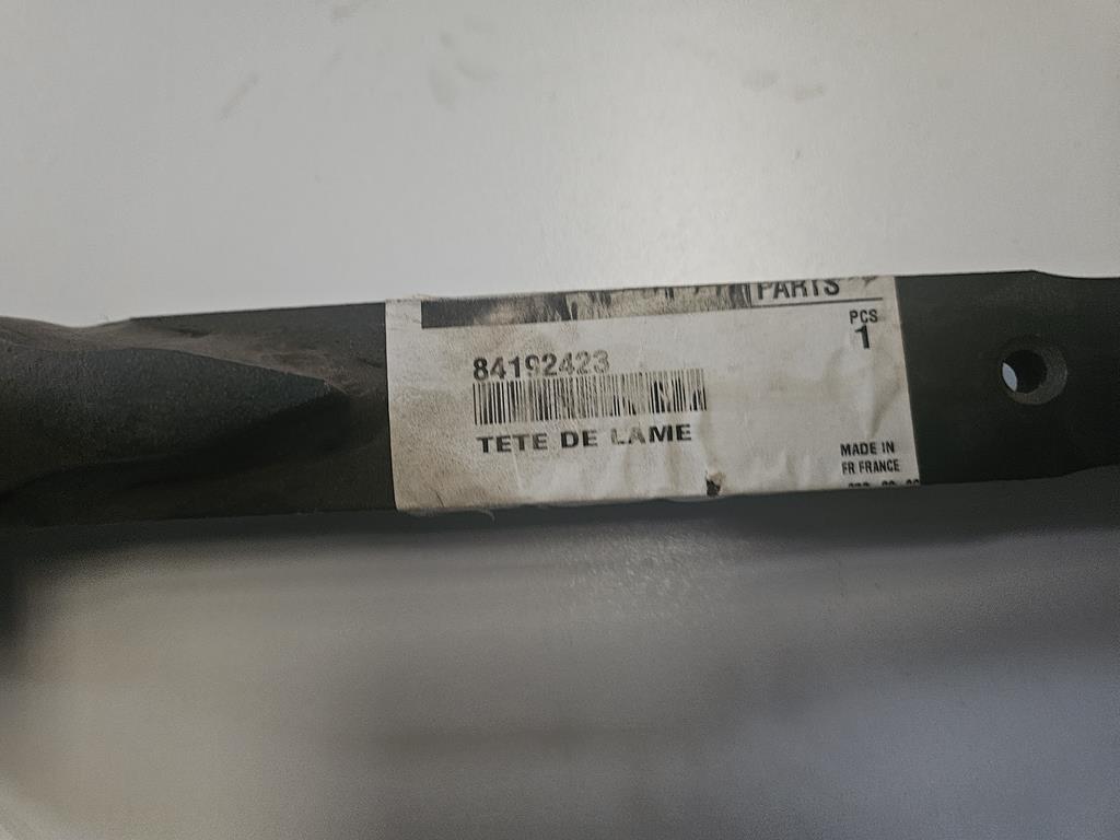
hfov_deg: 73.9
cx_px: 560
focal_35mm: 23
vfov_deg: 58.9
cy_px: 420
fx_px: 744
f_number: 1.8
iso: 640
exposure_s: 1/33.3
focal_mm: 5.4
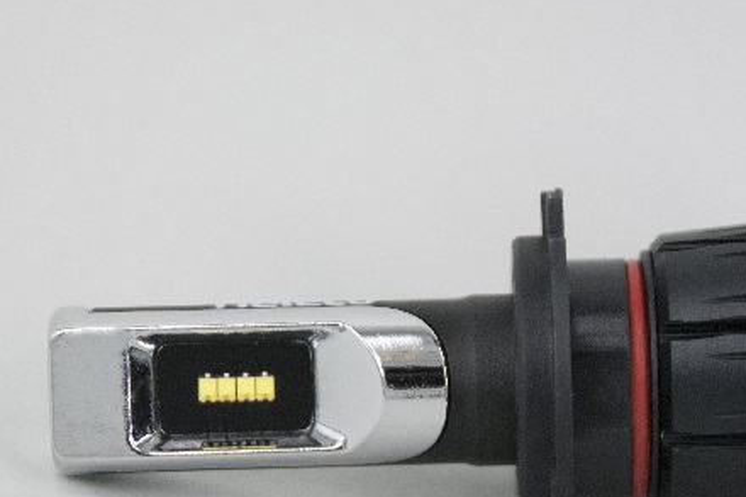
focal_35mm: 273
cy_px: 352
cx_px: 543
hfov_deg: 7.5
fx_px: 5655
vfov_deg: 5.0
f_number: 5.6
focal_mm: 100
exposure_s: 1/160
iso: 320
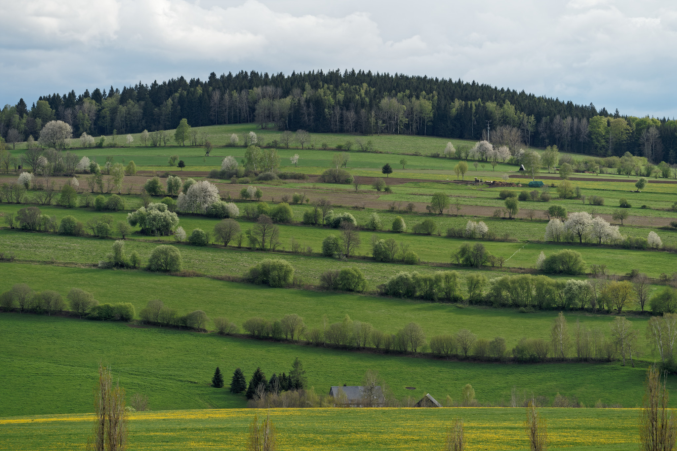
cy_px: 226
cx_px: 338
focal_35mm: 172
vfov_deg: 8.0
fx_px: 3228
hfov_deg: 12.0
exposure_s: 1/400
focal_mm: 171.7
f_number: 8
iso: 200
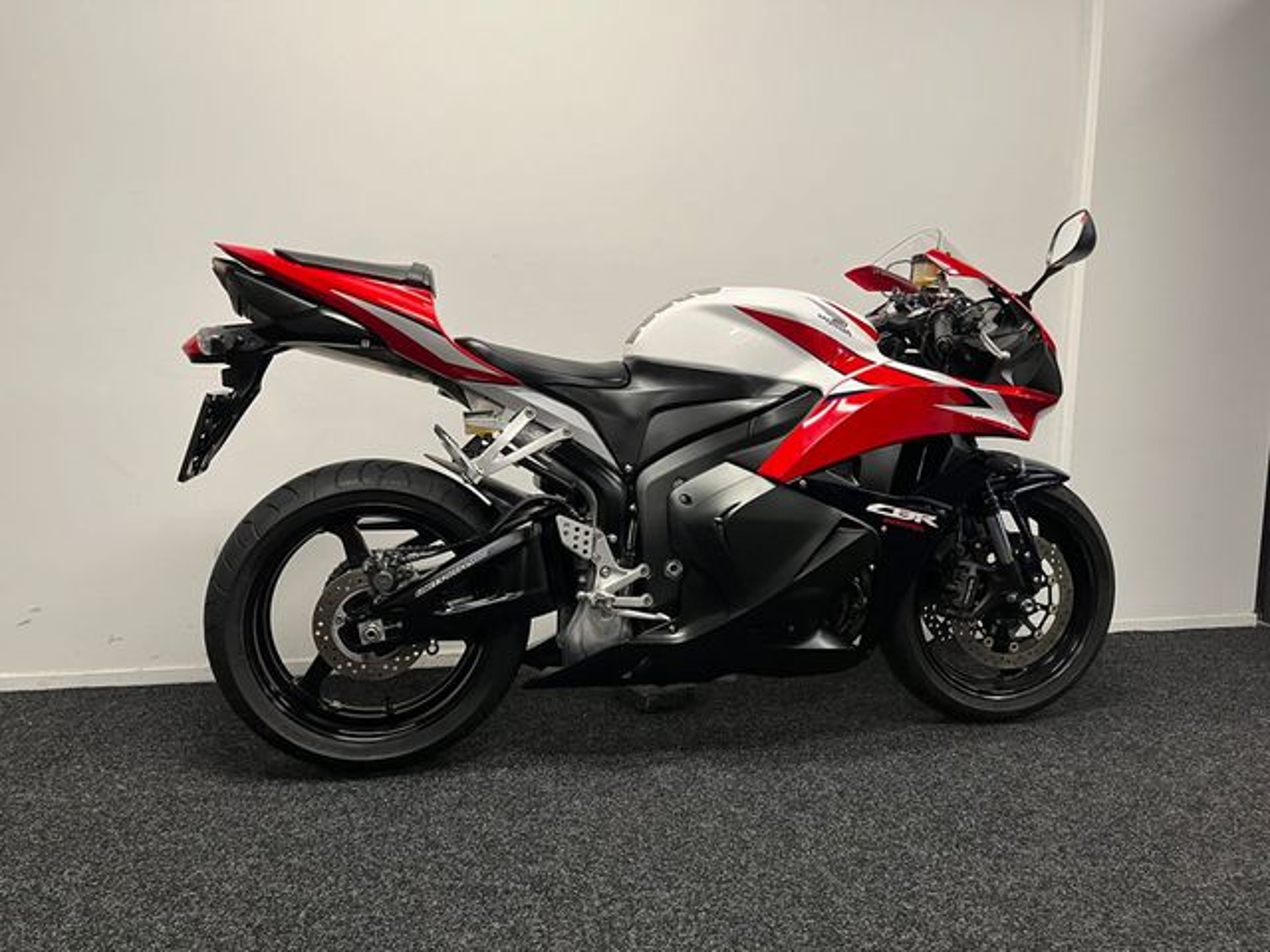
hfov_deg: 67.3
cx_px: 635
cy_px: 476
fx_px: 954
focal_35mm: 26
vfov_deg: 53.1
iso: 80
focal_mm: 5.1
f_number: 1.6
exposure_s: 1/50
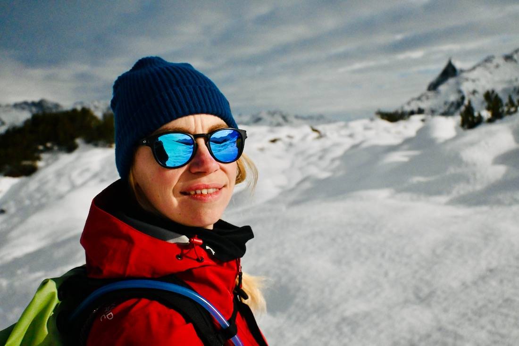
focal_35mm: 37
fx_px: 530
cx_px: 260
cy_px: 173
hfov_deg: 52.2
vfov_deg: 36.2
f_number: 4.2
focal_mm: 24.5
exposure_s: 1/100
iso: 3200
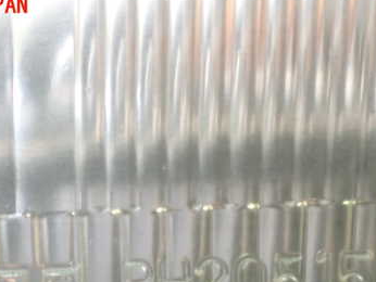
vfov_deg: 27.4
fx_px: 565
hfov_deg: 36.7
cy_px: 236
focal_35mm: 52
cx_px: 156
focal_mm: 5.4
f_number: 2.3
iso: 800
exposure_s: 1/80
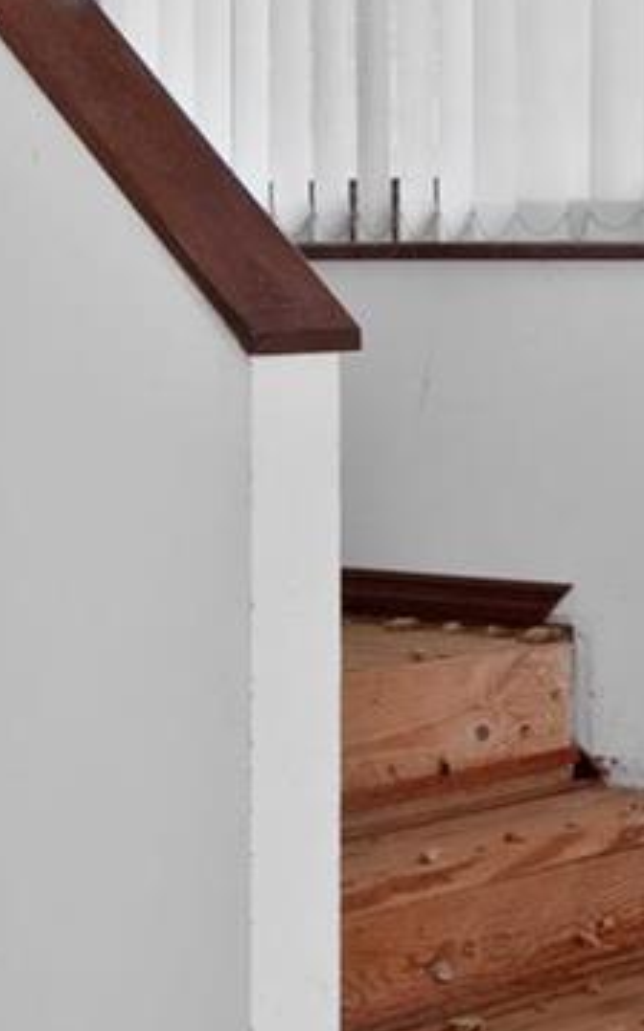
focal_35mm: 100
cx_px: 1041
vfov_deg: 20.7
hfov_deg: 12.3
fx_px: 2812
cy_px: 319
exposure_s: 1/3
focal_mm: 11
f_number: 10
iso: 400
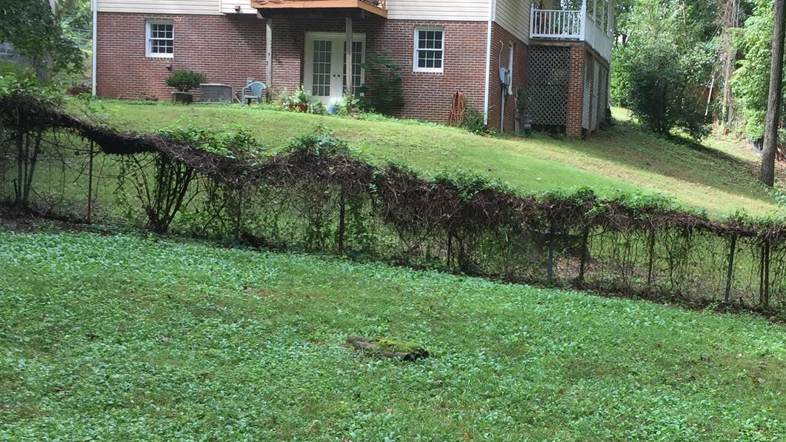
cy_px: 360
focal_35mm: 61
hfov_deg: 33.8
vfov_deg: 19.5
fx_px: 1271
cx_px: 569
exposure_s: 1/229
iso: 32
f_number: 2.2
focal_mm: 4.15
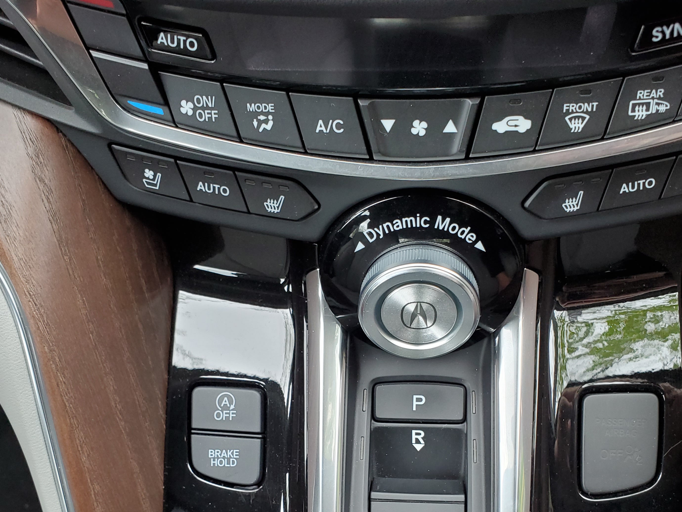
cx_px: 388
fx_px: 749
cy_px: 373
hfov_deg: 48.8
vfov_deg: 37.0
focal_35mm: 38
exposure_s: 1/100
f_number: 2.4
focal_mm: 4.3
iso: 160
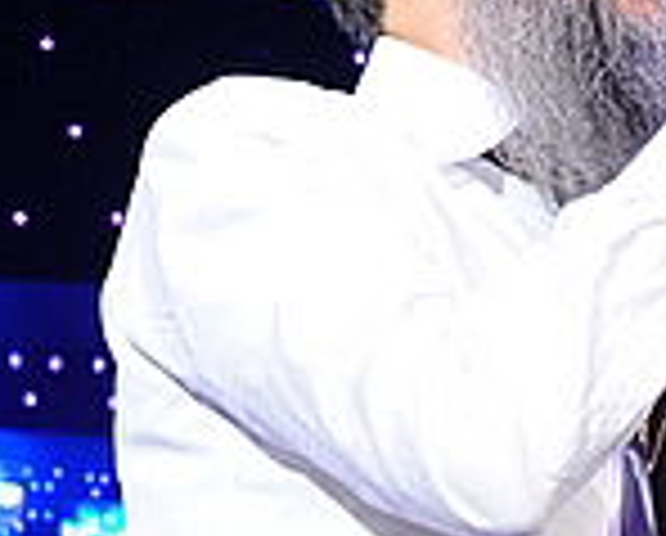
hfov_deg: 10.8
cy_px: 383
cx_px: 558
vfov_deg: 8.8
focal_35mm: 177
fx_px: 3496
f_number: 7.1
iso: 1600
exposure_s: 1/80
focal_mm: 35
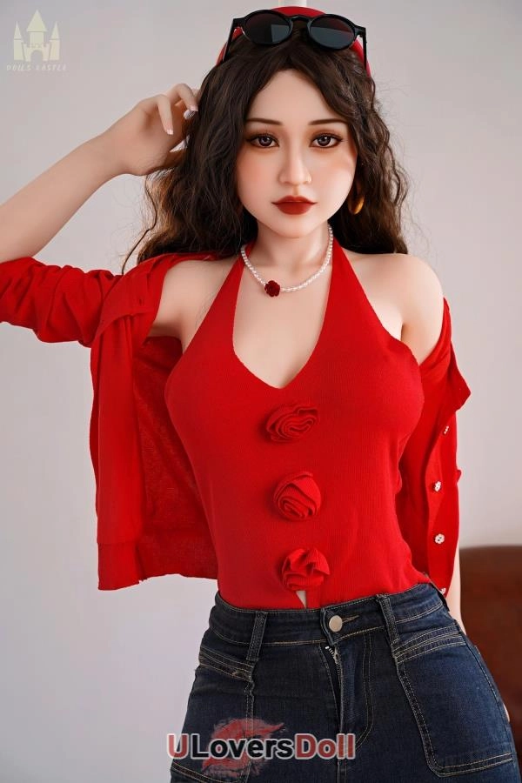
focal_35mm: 64
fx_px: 1392
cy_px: 392
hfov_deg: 21.2
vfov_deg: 31.4
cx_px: 261
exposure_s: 1/80
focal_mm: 64
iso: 50
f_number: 5.6
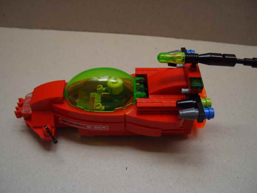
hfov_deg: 46.8
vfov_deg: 36.0
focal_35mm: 40
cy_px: 98
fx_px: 297
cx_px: 127
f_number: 2.8
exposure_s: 1/47
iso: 100
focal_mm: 7.8
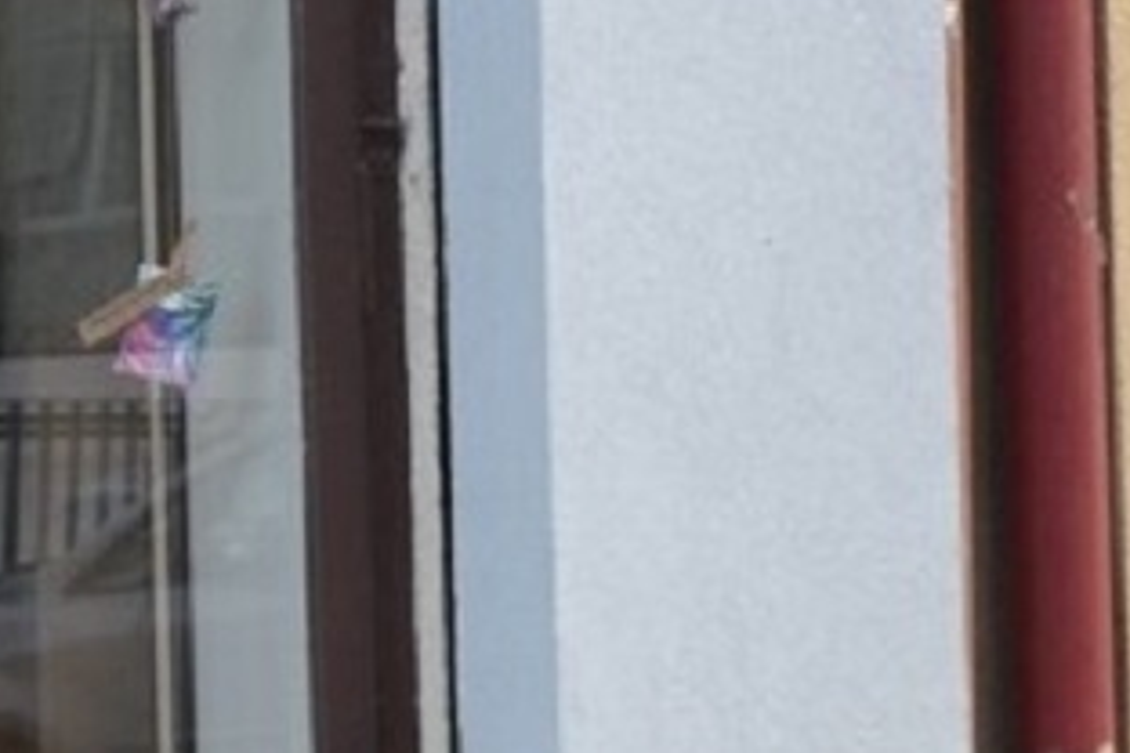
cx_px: -764
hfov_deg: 8.3
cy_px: -65
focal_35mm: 242
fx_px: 7596
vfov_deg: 5.7
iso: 400
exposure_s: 1/50
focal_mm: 42
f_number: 5.3
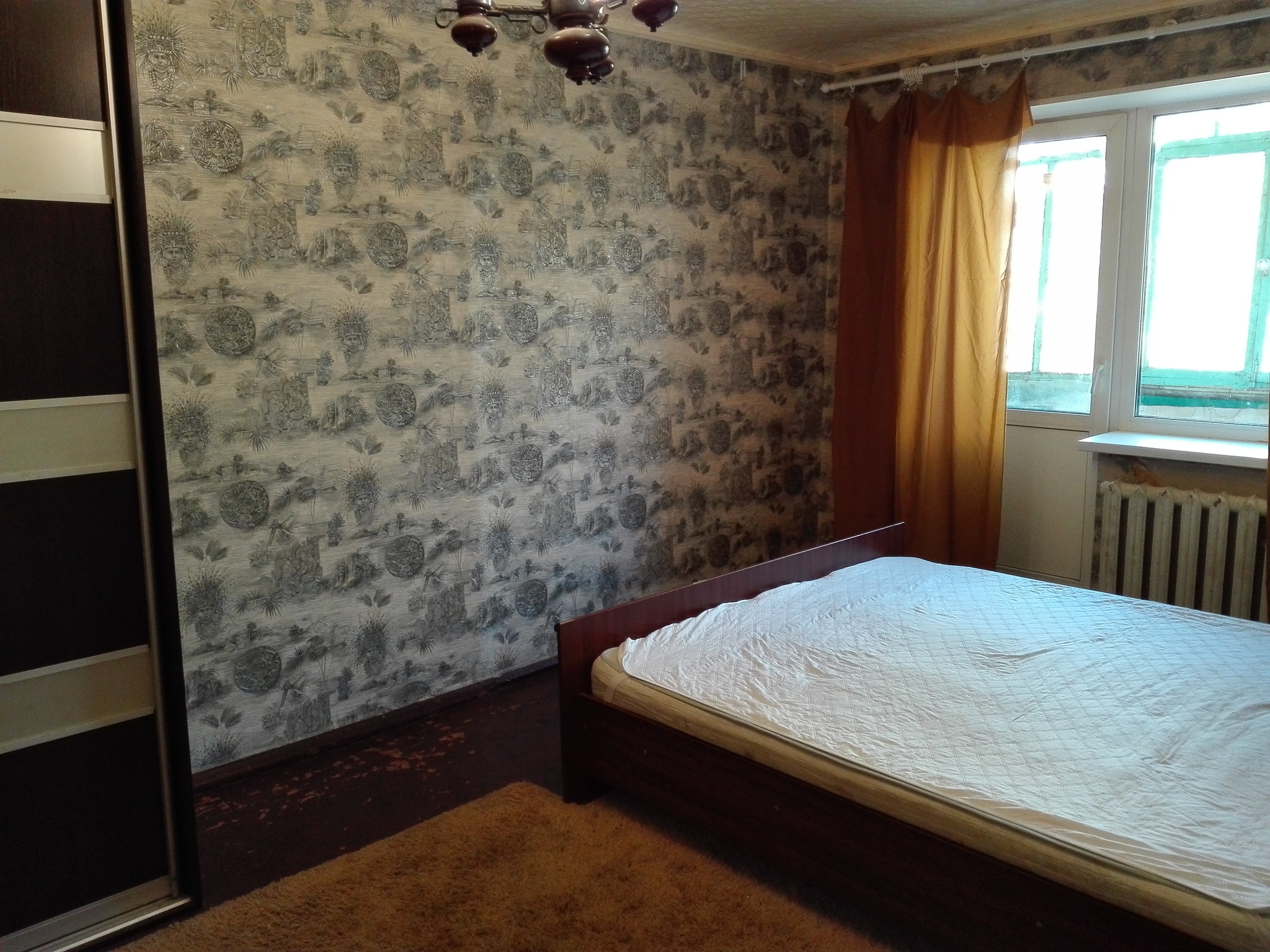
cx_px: 635
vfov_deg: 51.4
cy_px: 476
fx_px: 991
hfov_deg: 65.3
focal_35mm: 27
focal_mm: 3.79
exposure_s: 1/33
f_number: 2
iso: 310
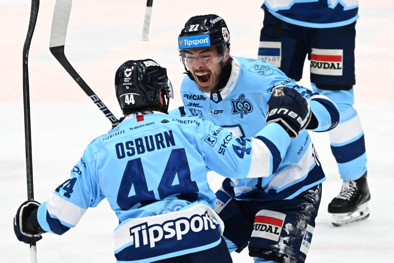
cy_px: 132
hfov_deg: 8.2
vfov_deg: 5.5
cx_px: 197
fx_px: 2738
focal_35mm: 250
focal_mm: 250
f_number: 5
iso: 5000
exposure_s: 1/1000
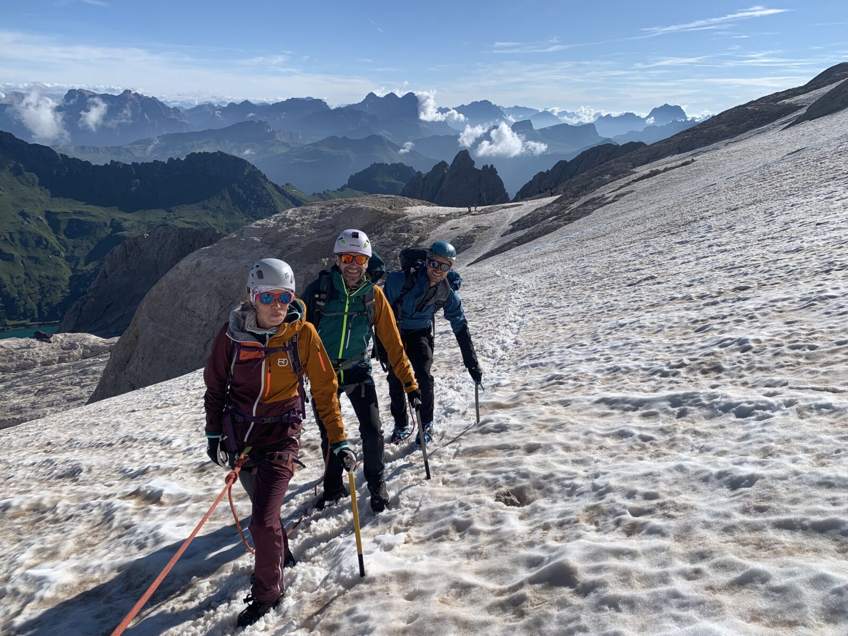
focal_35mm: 26
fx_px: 637
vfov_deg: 53.1
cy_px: 318
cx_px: 424
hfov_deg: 67.3
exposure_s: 1/3937
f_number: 1.8
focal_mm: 4.25
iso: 25
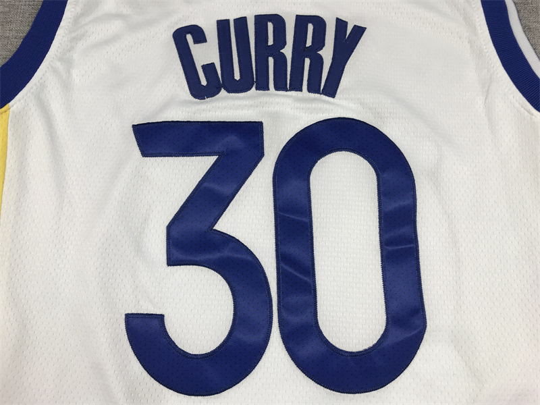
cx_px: 270
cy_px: 202
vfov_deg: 49.7
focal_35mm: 28
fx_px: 437
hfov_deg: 63.4
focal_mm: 3.99
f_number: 1.8
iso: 20
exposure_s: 1/100
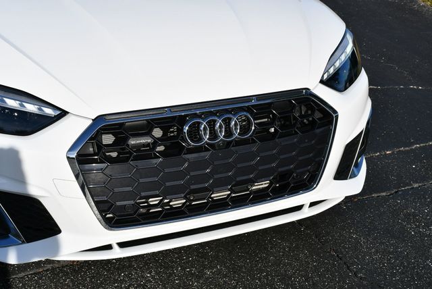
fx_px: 745
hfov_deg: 32.4
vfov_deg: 22.0
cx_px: 216
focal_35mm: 62
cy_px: 144
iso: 100
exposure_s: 1/320
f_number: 9
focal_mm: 31
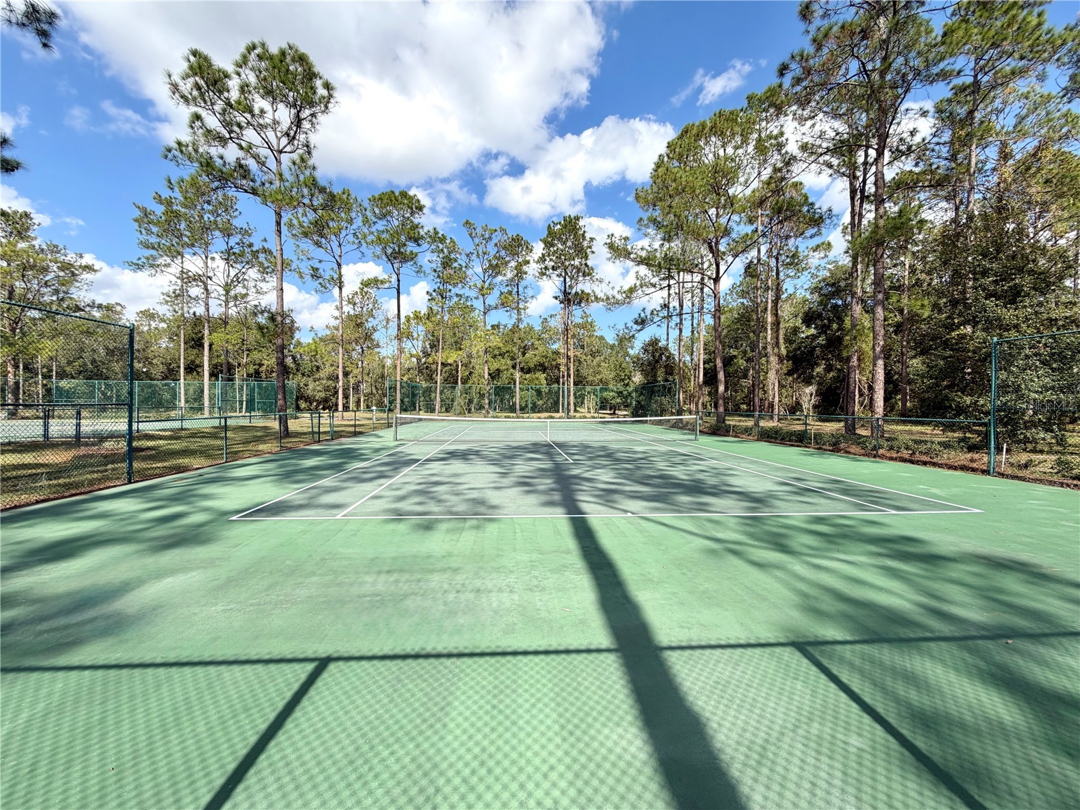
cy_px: 405
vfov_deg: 85.7
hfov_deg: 102.1
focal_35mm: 14
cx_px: 540
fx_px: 437
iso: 25
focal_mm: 2.22
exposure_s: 1/770
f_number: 2.2
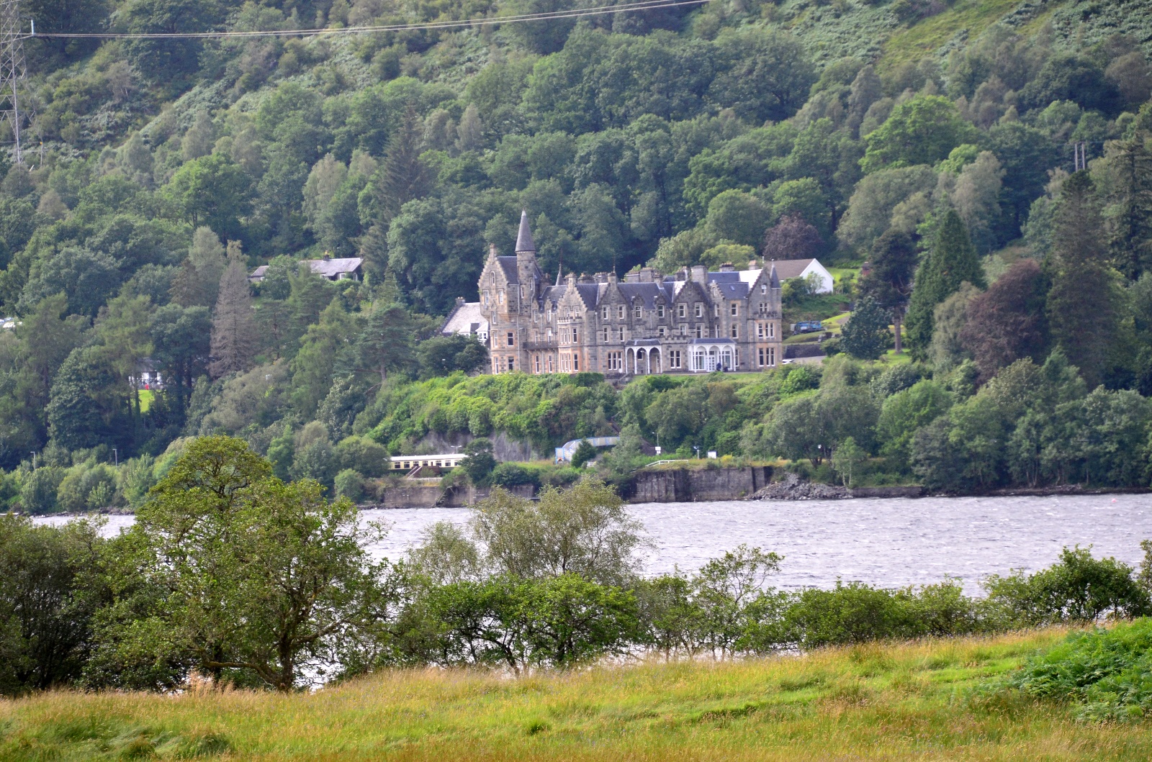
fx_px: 7423
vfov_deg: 5.9
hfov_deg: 8.9
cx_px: 576
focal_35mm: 232
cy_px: 381
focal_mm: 155
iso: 500
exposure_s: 1/640
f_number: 5.6
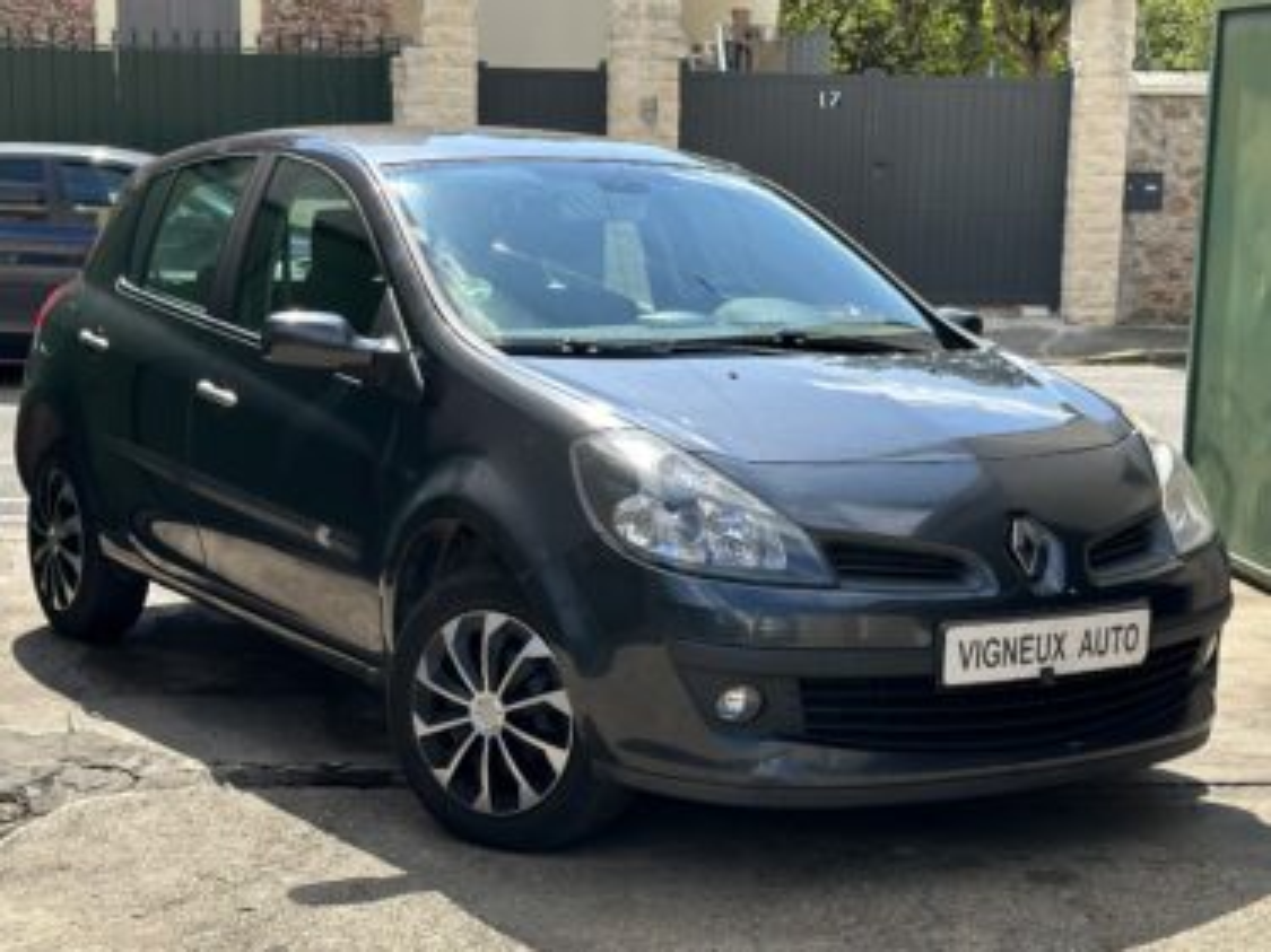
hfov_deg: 39.7
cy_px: 476
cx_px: 636
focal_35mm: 48
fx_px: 1762
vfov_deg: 30.2
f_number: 1.78
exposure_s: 1/1992
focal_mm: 6.86
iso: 64
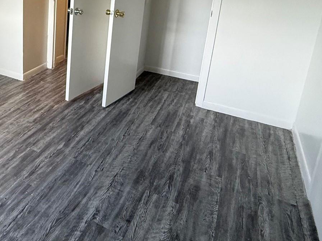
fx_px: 298
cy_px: 37
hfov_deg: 49.0
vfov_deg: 41.6
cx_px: 17
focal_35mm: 32
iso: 320
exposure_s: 1/120
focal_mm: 2.22
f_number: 2.2
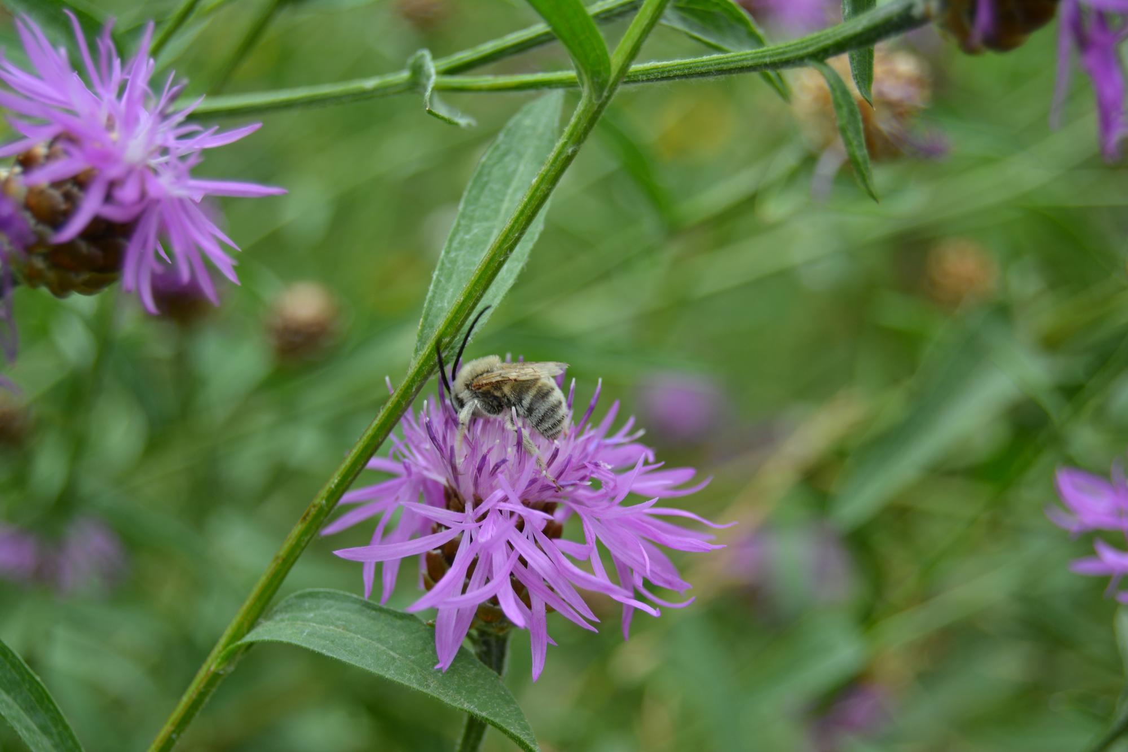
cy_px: 376
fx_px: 2585
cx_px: 564
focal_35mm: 82
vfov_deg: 16.6
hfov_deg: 24.6
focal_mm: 55
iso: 200
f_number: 6.3
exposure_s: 1/160
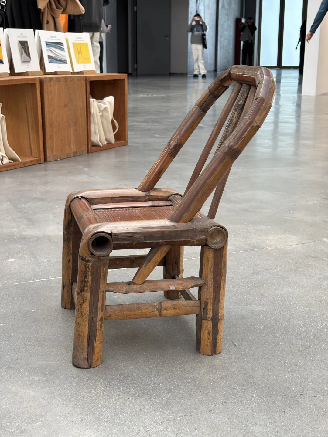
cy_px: 218
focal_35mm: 52
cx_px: 164
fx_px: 657
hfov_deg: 28.0
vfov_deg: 36.8
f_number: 1.6
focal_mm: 5.96
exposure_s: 1/65
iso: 50
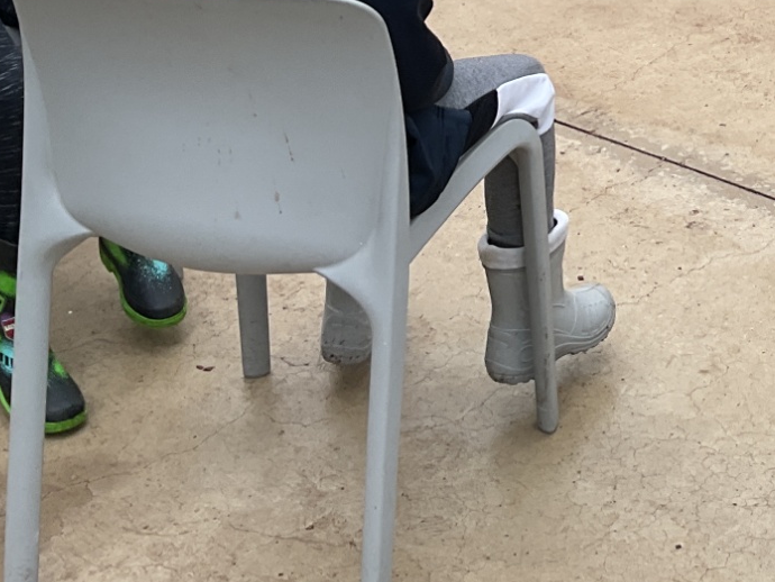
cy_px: -212
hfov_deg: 21.8
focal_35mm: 84
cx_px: 895
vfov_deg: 16.4
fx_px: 1881
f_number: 1.8
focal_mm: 3
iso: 20
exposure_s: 1/100
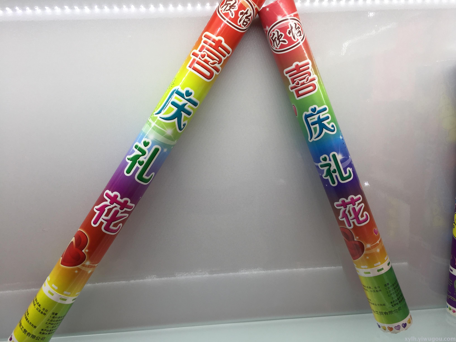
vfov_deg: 48.2
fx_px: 382
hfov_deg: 61.7
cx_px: 228
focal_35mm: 29
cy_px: 171
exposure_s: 1/118
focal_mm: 4.15
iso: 32
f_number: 2.2
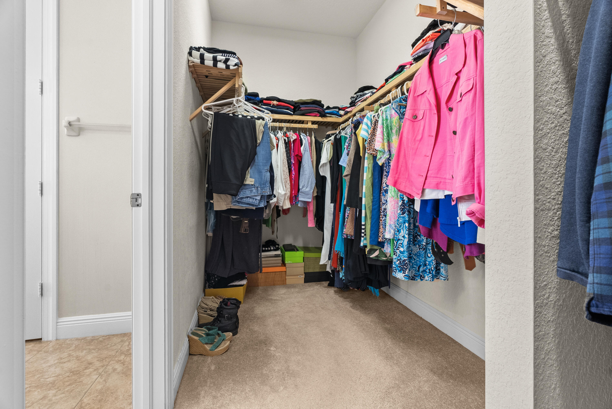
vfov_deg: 73.8
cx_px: 306
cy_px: 204
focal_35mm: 16
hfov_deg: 96.7
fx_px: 272
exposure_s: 1/2
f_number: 8
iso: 1600
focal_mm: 16
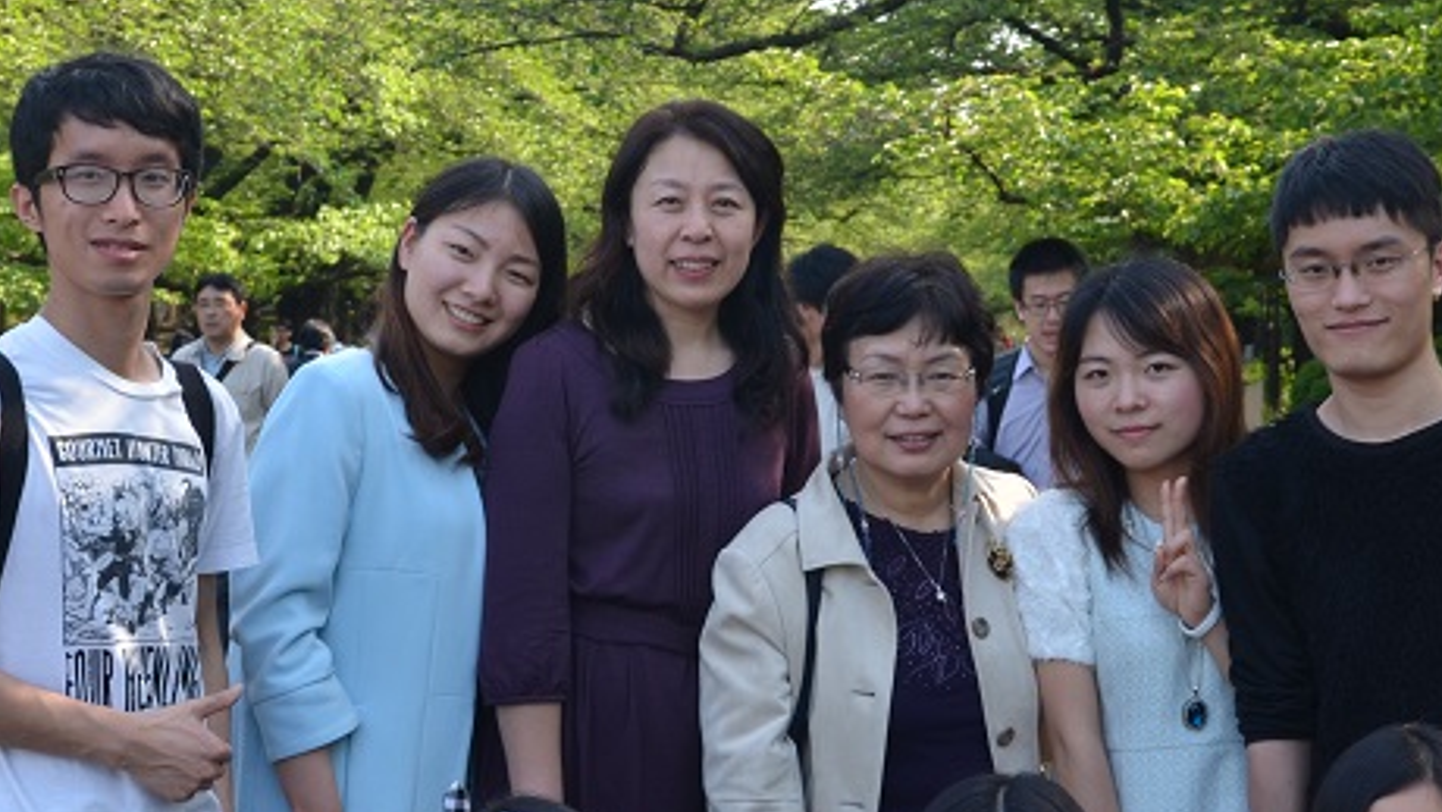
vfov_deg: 16.3
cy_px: 575
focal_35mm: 74
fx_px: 2830
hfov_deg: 28.6
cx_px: 639
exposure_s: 1/200
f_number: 7.1
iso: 200
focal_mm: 22
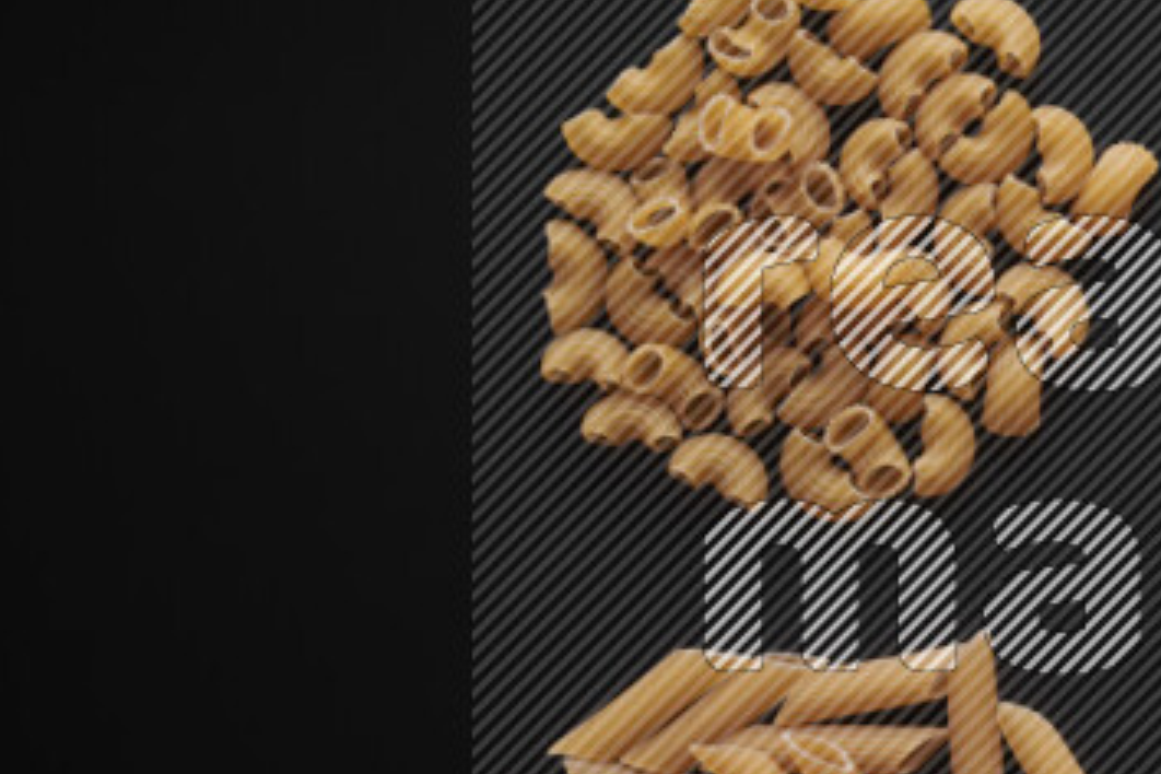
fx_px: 3644
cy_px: 561
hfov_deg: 17.5
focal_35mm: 113
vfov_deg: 12.1
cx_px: 1289
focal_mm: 50
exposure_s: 1/100
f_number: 8
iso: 100
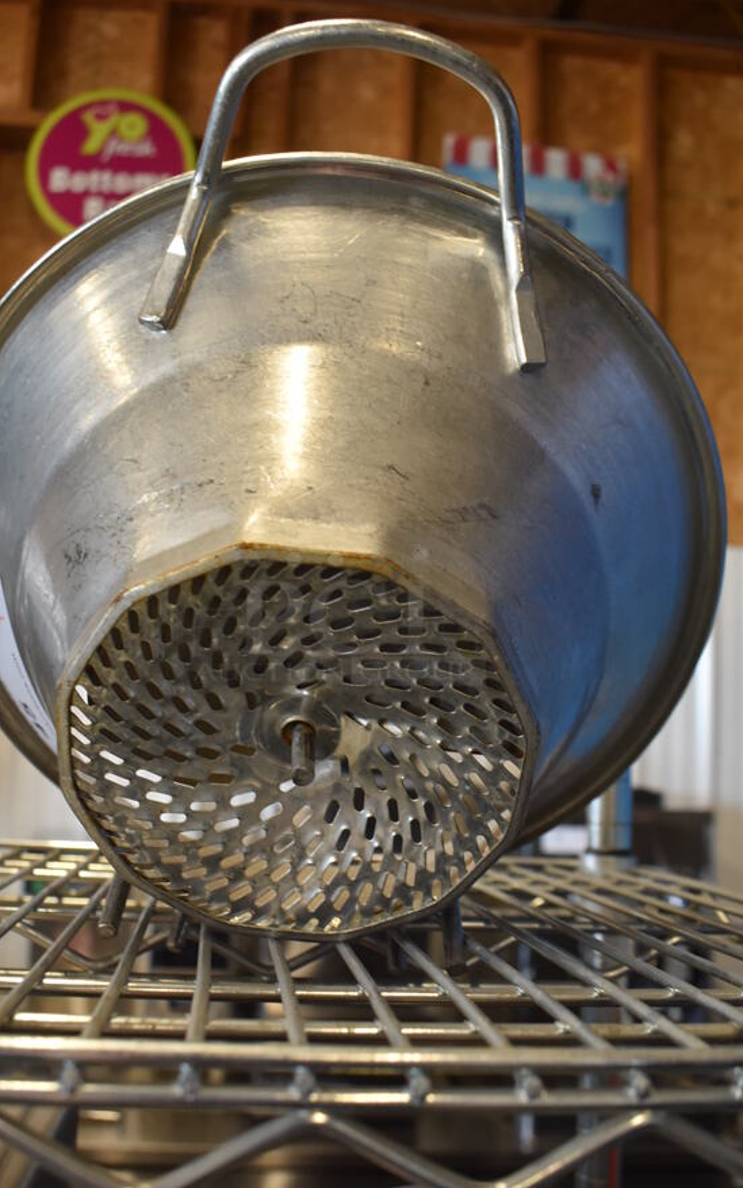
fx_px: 1134
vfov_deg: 55.3
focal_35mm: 35
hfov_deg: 36.3
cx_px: 336
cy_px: 615
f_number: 5.6
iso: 800
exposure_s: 1/60
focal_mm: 22
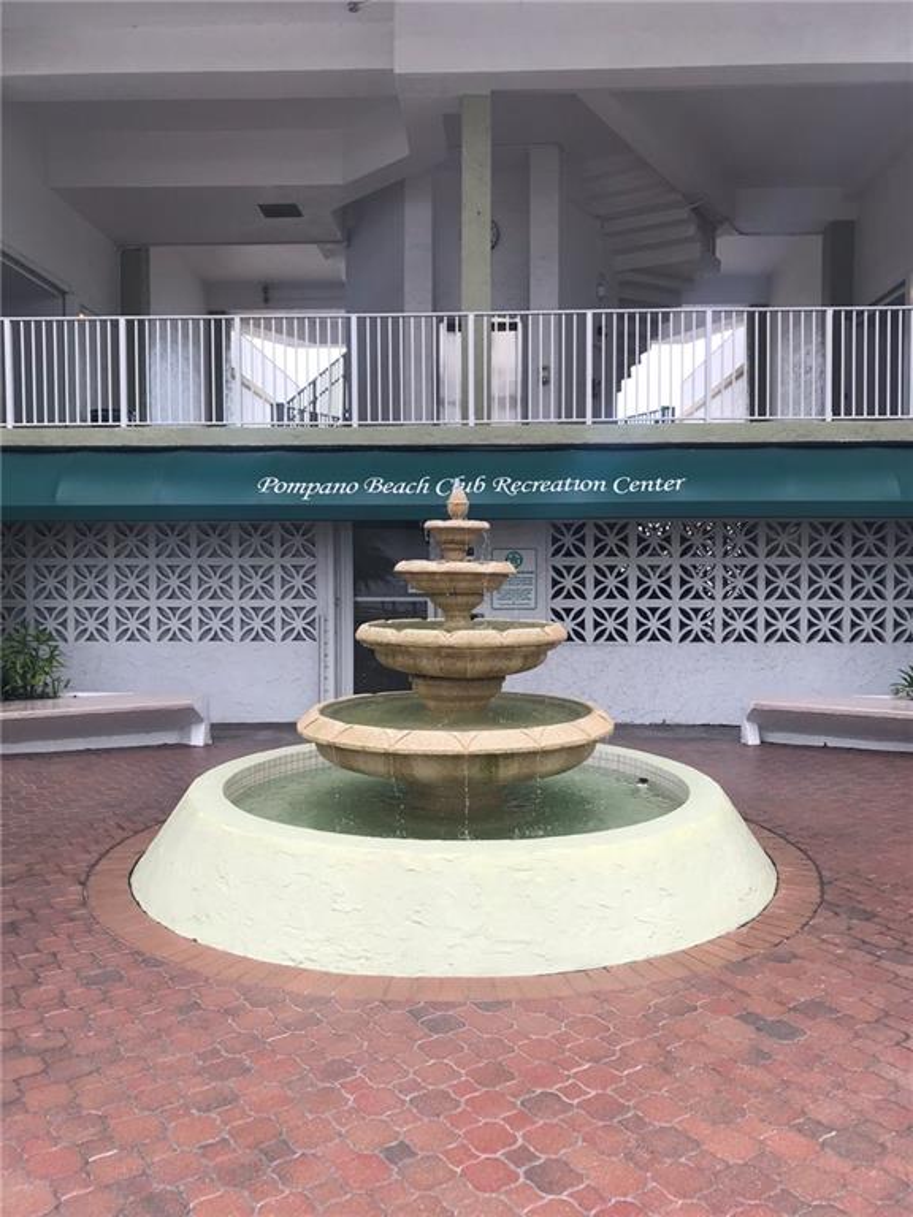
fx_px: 985
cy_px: 608
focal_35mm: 28
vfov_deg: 63.4
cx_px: 456
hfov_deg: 49.7
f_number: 1.8
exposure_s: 1/396
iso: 20
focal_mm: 3.99
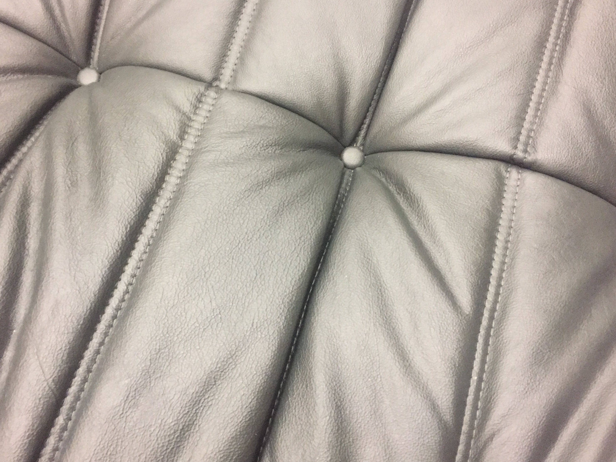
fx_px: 569
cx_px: 290
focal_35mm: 32
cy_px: 234
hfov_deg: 56.8
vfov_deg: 44.2
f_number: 2.2
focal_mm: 4.15
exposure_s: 1/25
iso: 320
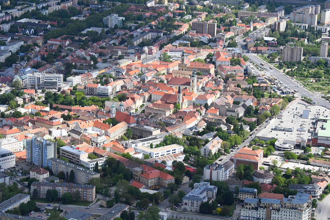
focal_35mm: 102
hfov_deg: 20.0
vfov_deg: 13.4
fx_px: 935
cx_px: 165
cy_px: 110
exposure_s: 1/3200
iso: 5000
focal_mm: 68
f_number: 14
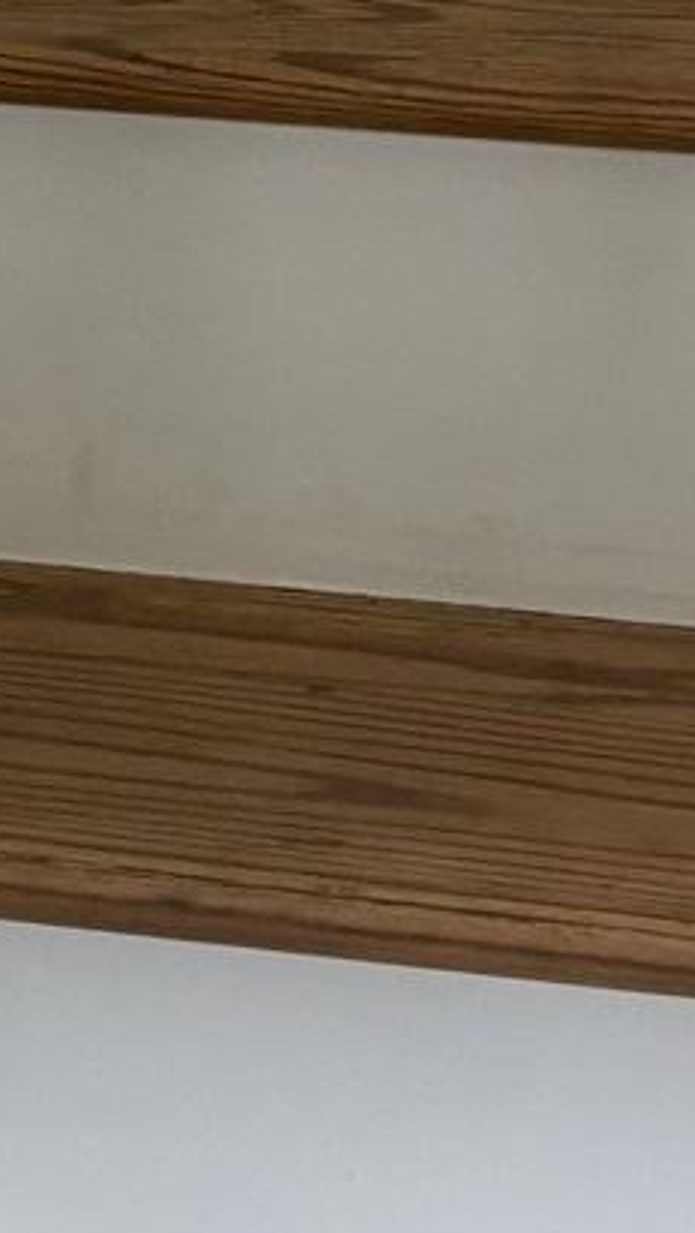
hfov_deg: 7.6
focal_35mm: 159
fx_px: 5203
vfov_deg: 12.8
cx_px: 30
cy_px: -598
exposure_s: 1/60
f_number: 1.6
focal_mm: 5.96
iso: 125
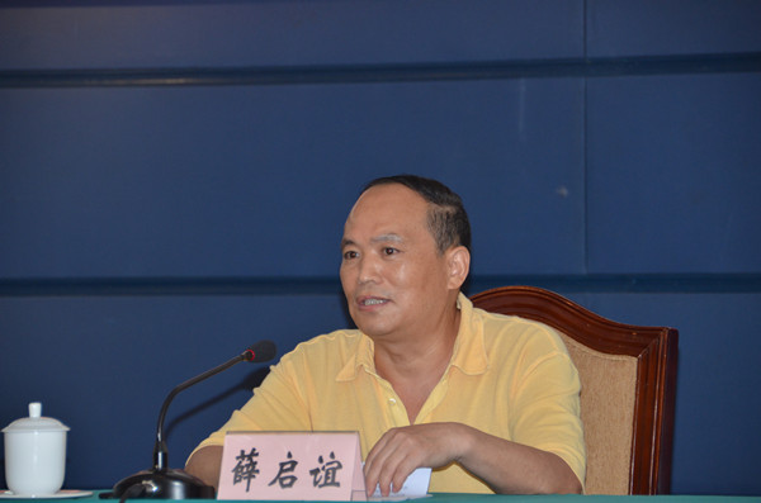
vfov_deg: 6.7
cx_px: 380
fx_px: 4270
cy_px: 252
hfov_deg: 10.2
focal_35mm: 202
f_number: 5.6
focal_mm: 135
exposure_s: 1/60
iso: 800
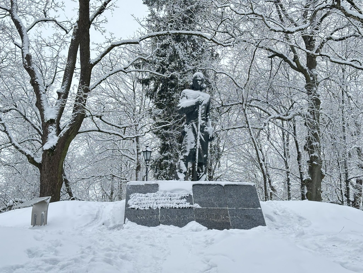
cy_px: 136
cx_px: 182
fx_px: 503
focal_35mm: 48
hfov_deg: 39.7
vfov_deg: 30.3
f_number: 1.78
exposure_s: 1/121
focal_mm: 6.86
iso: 80
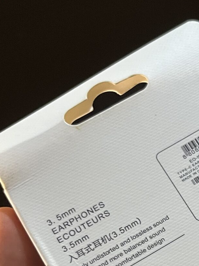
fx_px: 621
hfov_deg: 17.4
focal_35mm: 81
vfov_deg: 23.1
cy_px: 267
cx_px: 239
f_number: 1.6
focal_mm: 5.1
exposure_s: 1/50
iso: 320
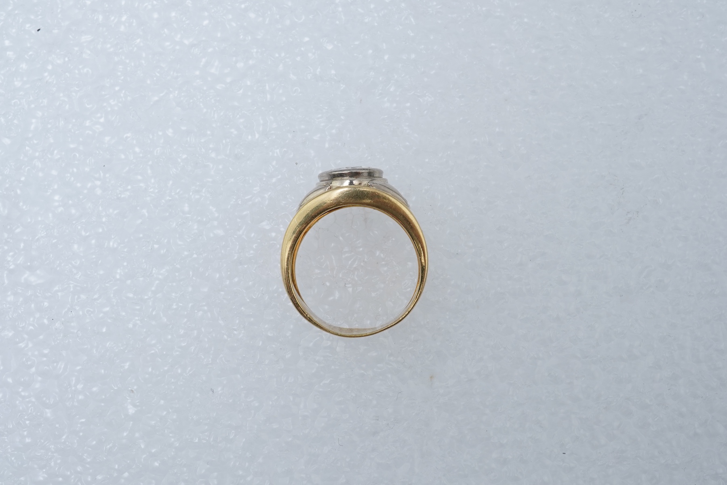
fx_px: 909
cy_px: 242
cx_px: 364
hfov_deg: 43.6
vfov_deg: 29.9
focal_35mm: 45
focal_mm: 30
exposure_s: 1/125
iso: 500
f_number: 22
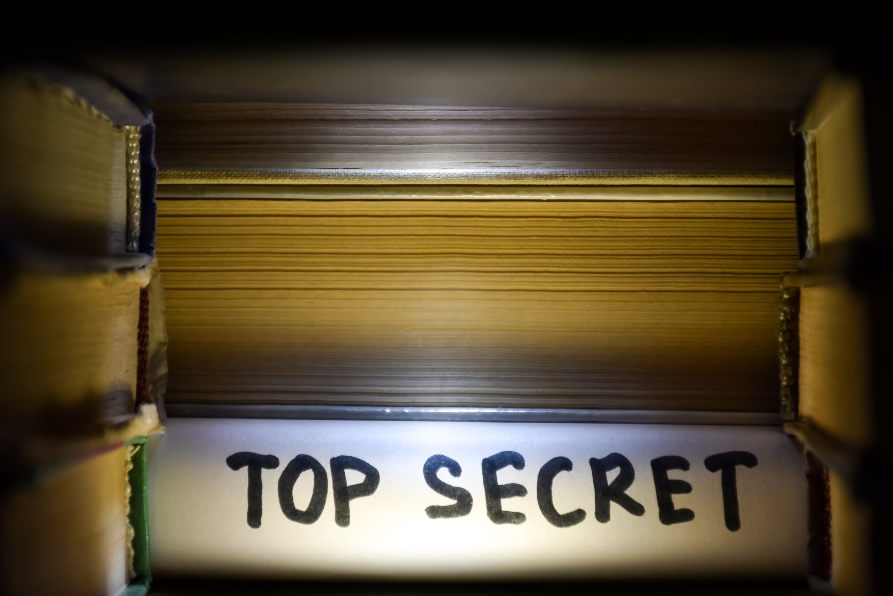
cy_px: 298
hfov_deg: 13.0
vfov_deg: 8.7
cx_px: 446
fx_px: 3907
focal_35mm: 158
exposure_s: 1/3
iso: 125
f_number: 5.6
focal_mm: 105
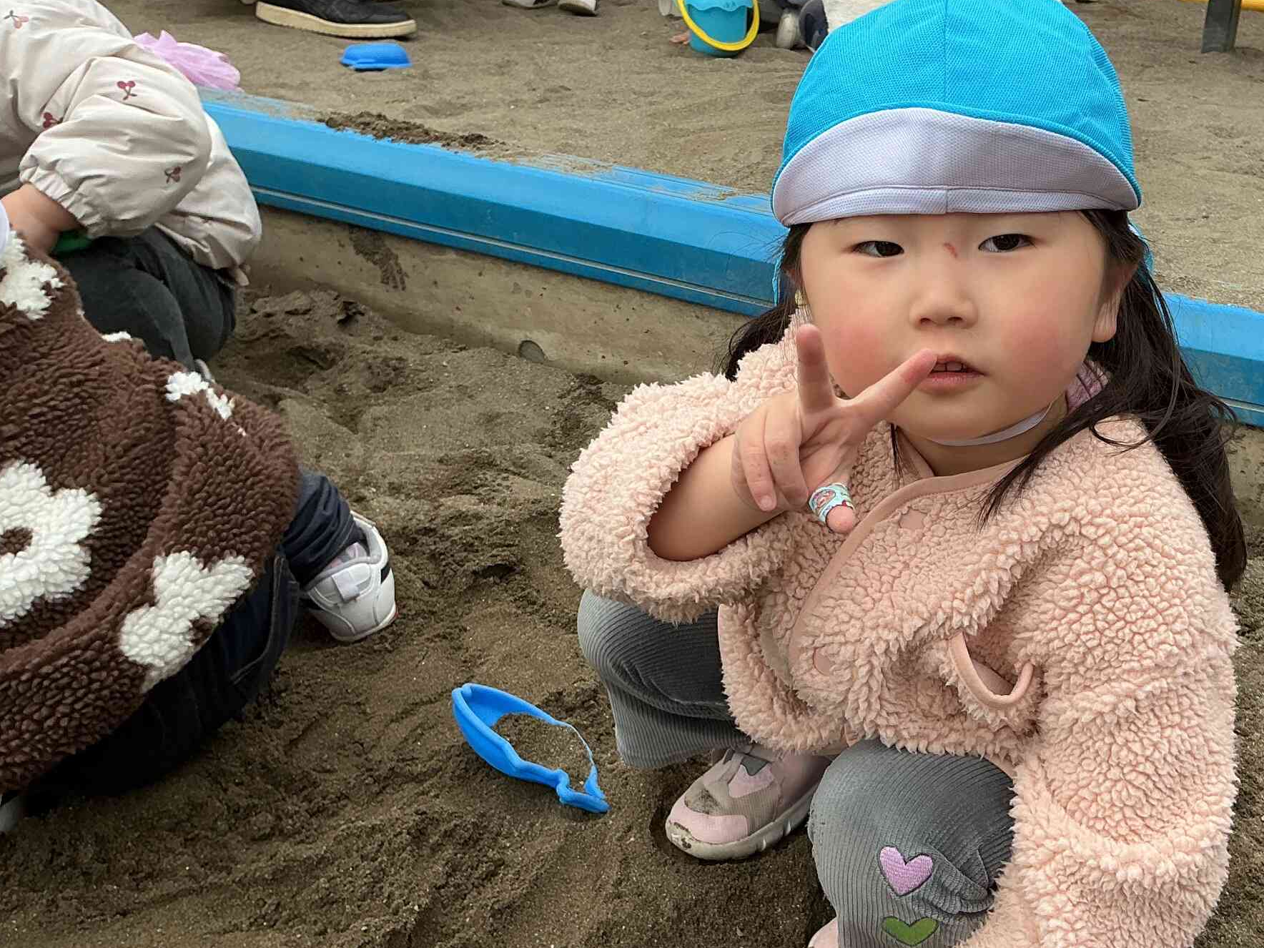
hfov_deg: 44.9
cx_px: 877
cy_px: 494
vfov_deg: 35.1
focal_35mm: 41
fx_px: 1497
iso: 20
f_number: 1.8
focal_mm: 3
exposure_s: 1/206
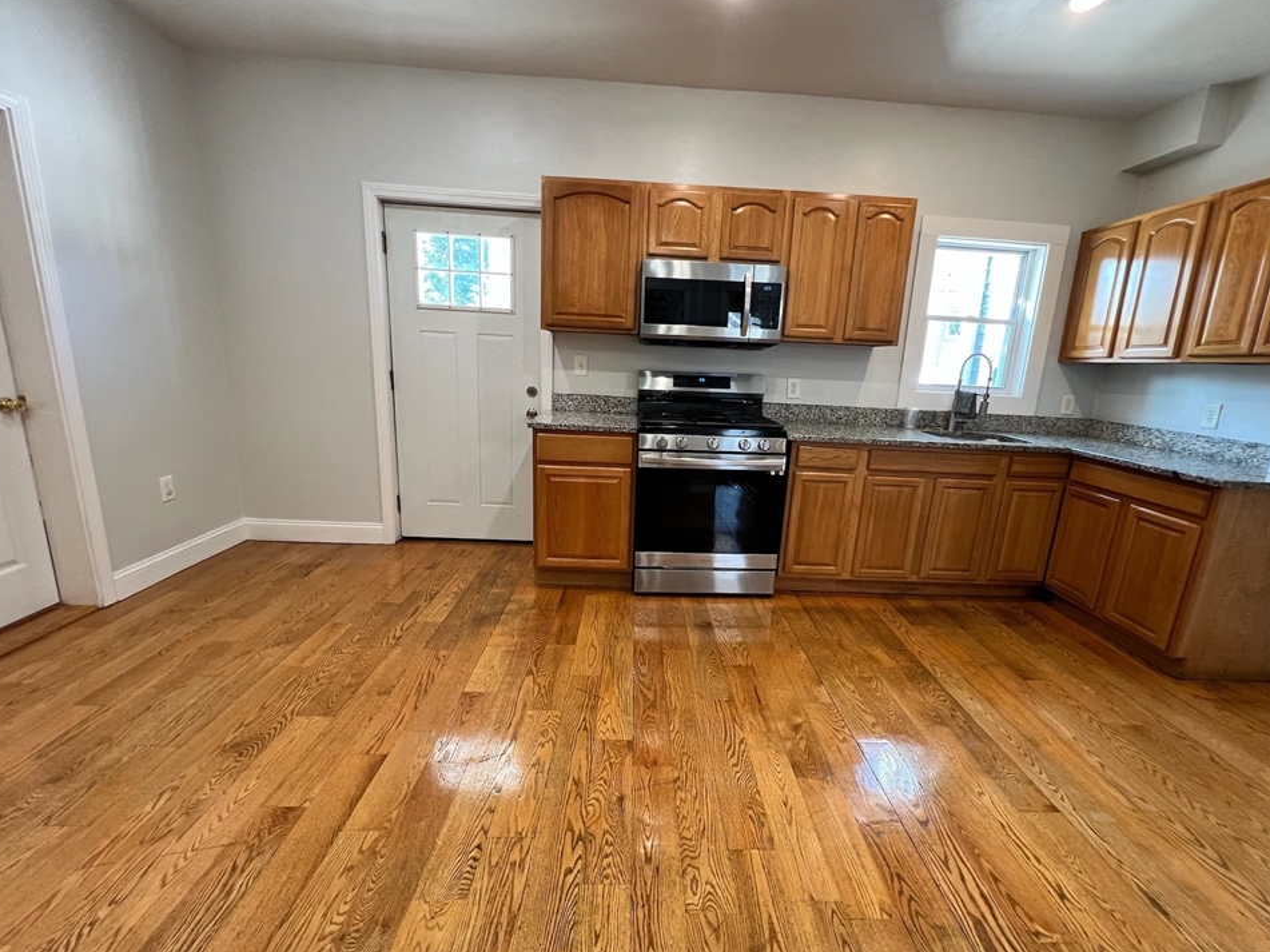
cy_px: 485
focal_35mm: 14
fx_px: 514
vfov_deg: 85.7
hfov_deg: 102.0
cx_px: 662
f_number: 1.8
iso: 200
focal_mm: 1.57
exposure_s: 1/60
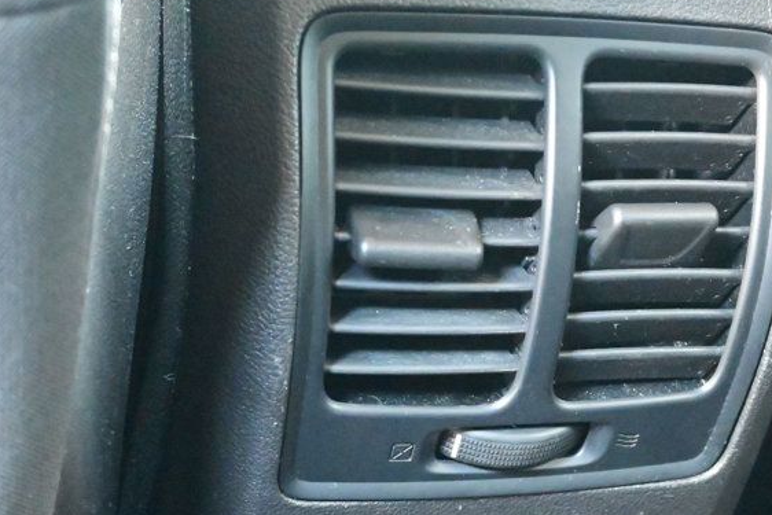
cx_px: 541
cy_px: 360
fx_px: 1759
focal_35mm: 82
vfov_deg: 16.6
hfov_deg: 24.6
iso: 16000
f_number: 4.8
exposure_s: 1/50
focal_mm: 30
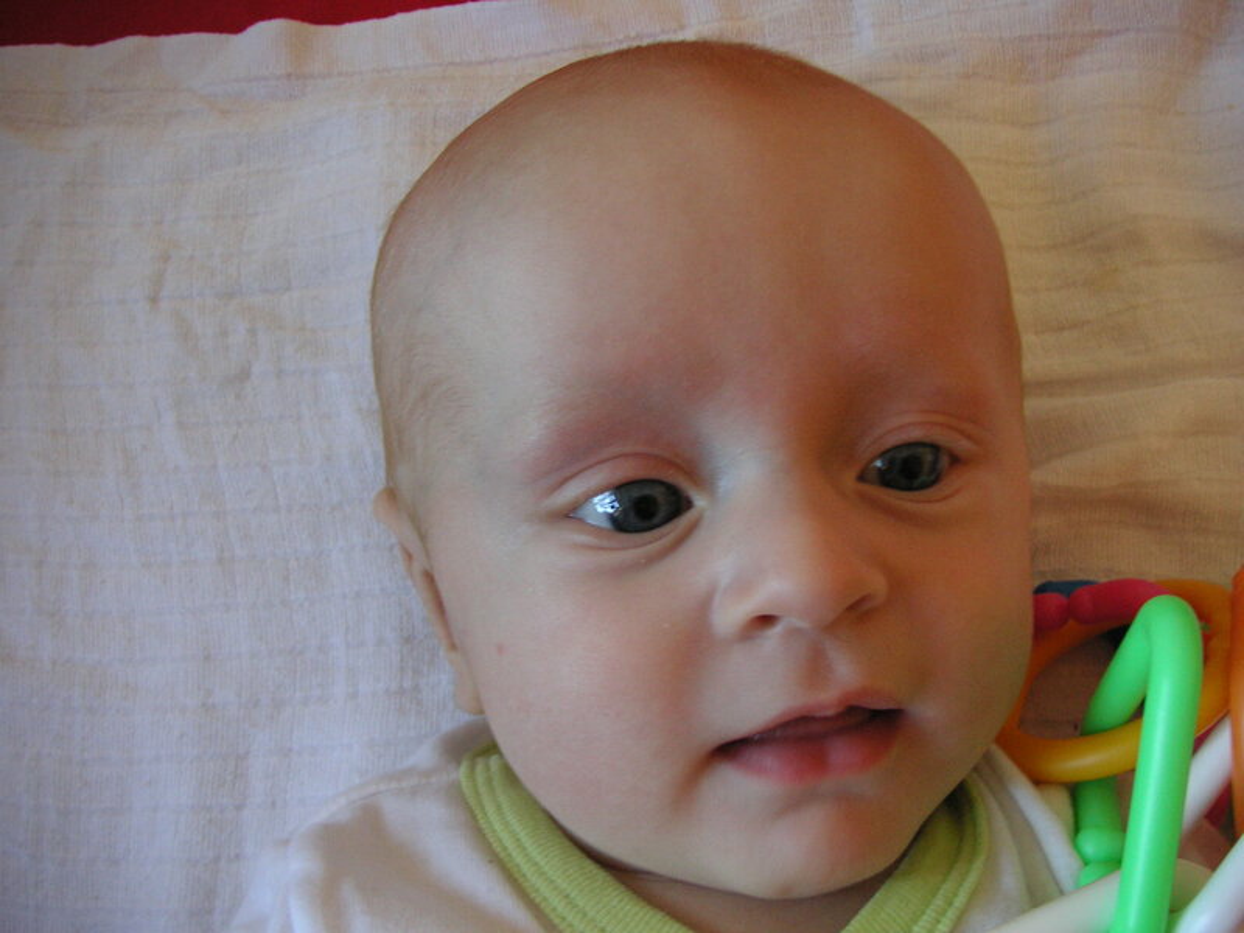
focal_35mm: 37
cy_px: 466
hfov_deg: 50.1
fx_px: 1330
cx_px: 622
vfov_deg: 38.7
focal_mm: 6.1
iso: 100
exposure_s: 1/20
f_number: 2.8
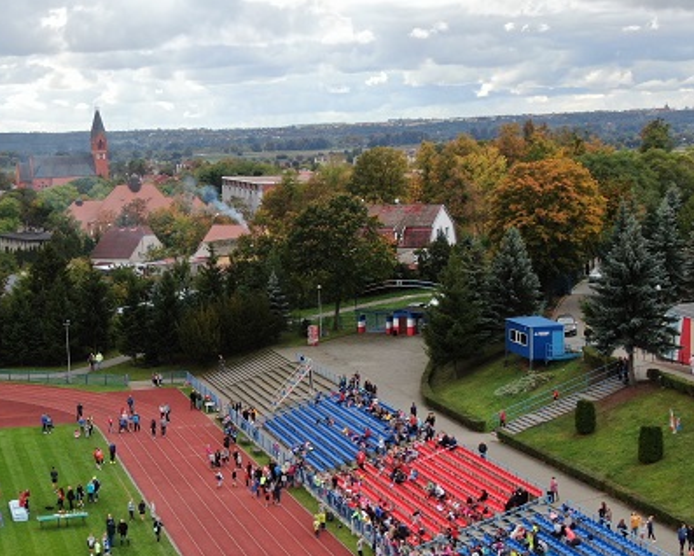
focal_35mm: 74
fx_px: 1521
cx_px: 194
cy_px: 358
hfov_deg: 25.5
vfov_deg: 20.7
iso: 100
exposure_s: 1/240
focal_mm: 7.55
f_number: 3.6
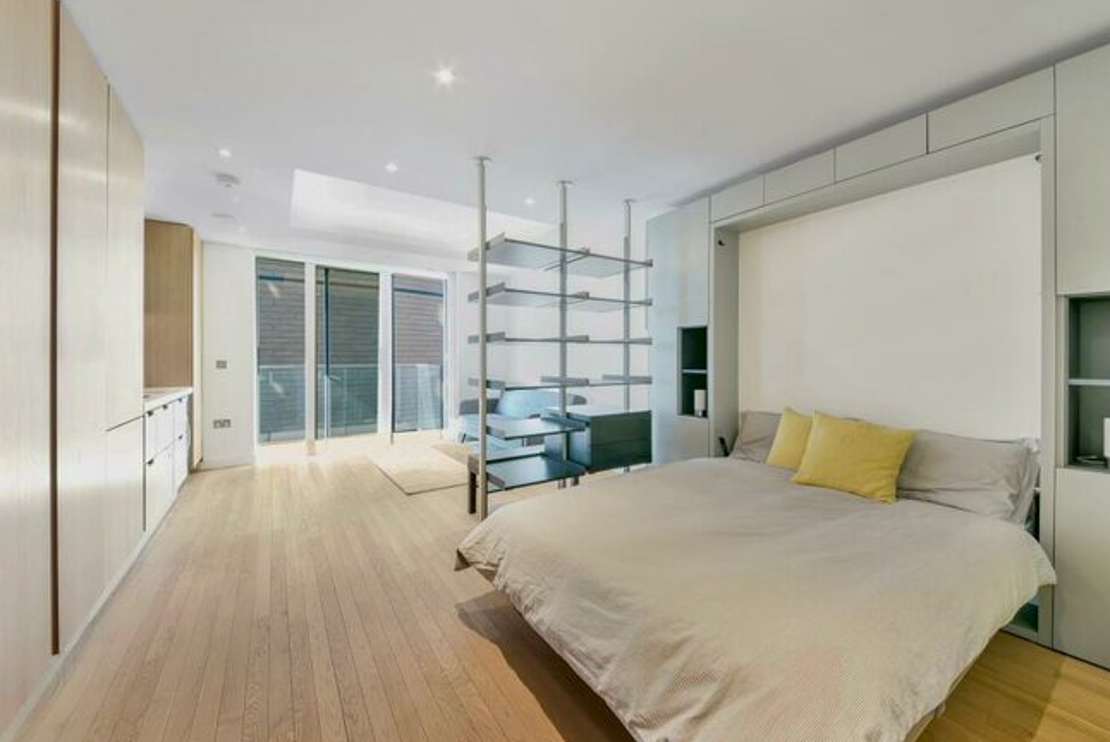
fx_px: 401
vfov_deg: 85.5
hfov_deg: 108.3
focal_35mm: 13
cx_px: 560
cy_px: 371
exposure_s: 2
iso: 200
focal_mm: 12
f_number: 16
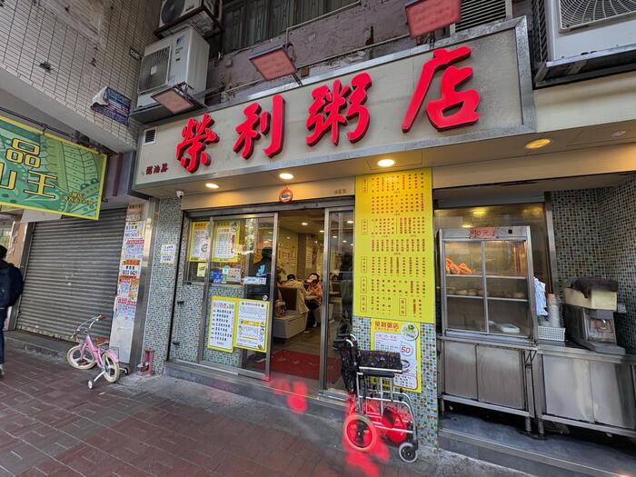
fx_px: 257
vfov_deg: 85.7
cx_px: 318
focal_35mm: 14
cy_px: 238
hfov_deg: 102.1
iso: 100
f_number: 2.2
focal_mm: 2.22
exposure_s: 1/100
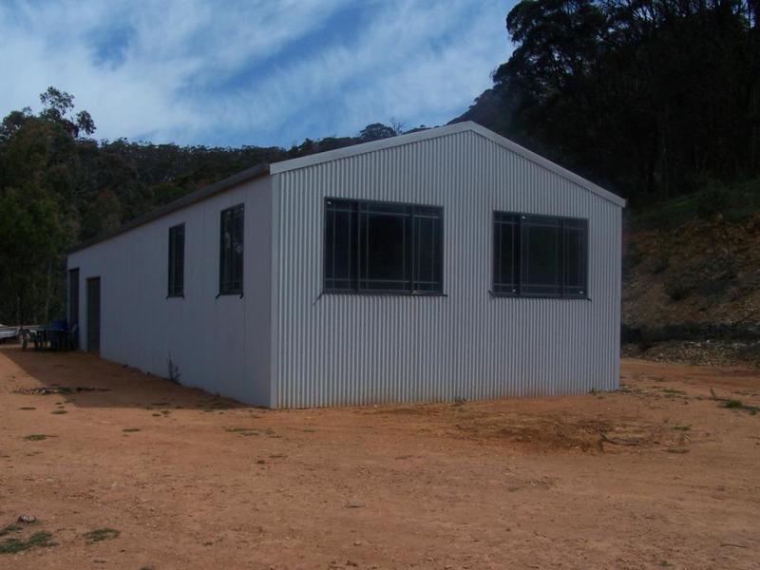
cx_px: 380
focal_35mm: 38
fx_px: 834
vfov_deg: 37.7
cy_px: 285
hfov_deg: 49.0
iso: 80
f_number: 5.6
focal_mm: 6.3
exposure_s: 1/640
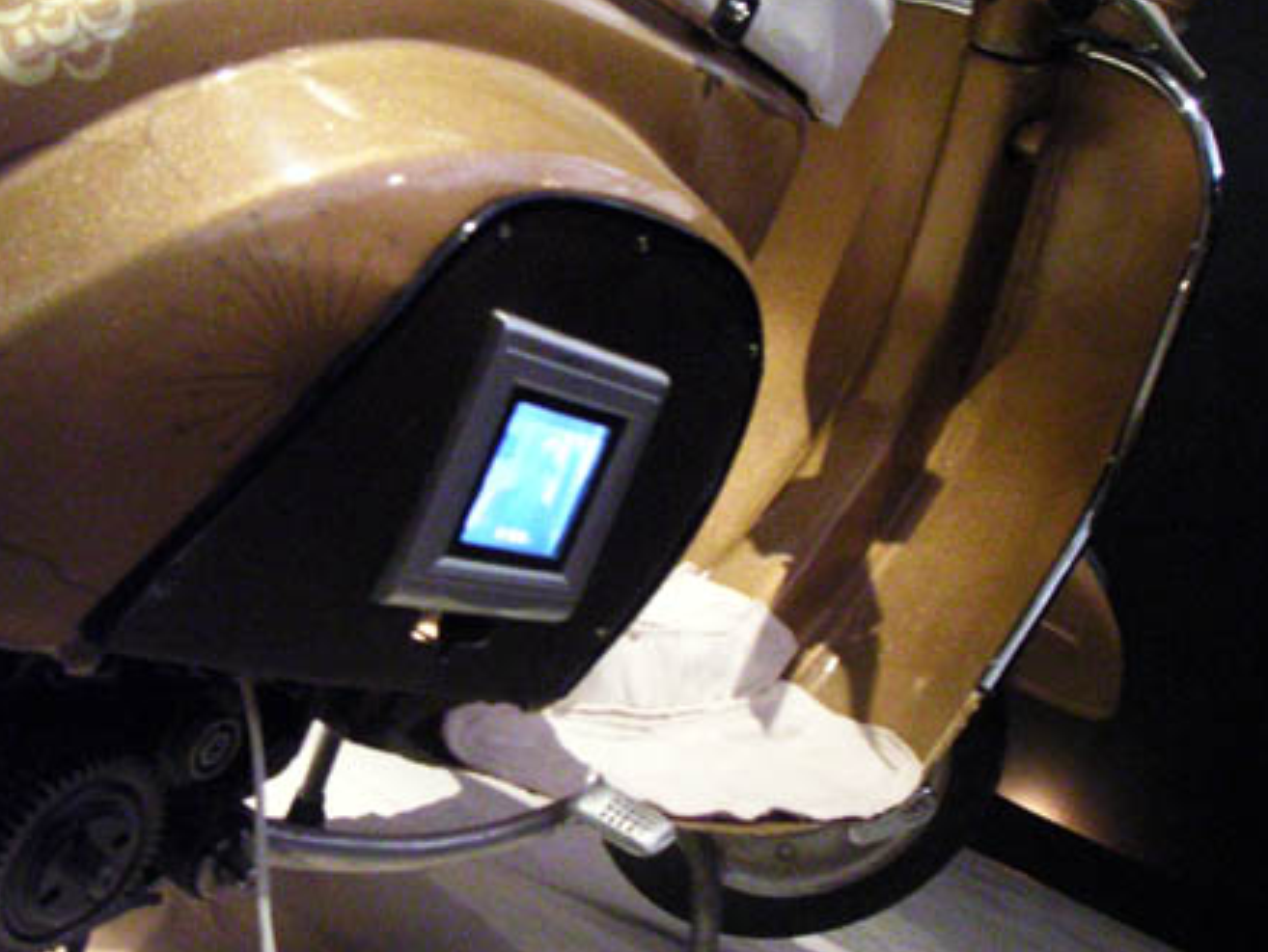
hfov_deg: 36.7
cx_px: 530
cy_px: 425
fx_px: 1906
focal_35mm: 52
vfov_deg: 28.0
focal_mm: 6
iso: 400
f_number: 2.8
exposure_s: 1/4
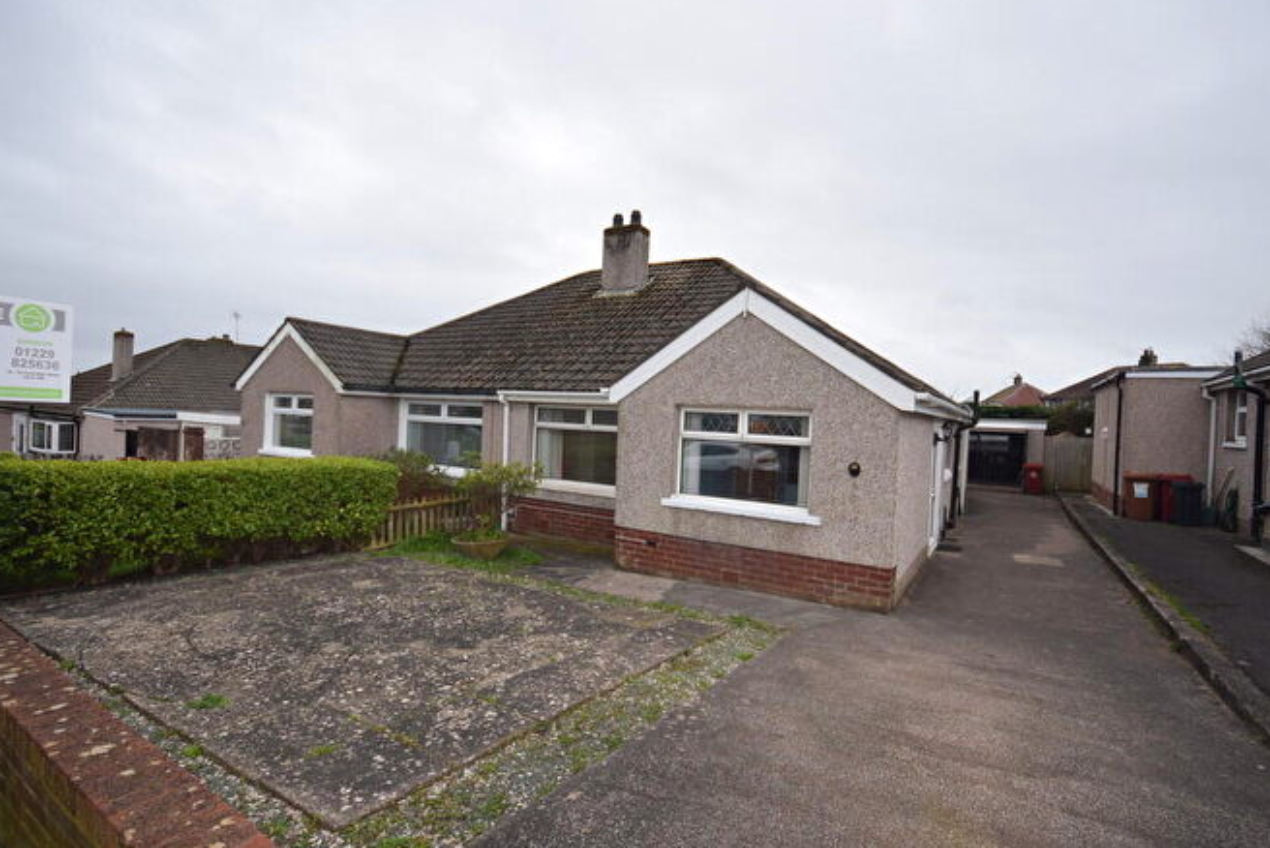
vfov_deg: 73.8
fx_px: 565
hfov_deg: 96.7
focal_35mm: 16
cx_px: 639
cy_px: 423
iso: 140
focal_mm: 10
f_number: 5.6
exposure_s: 1/125
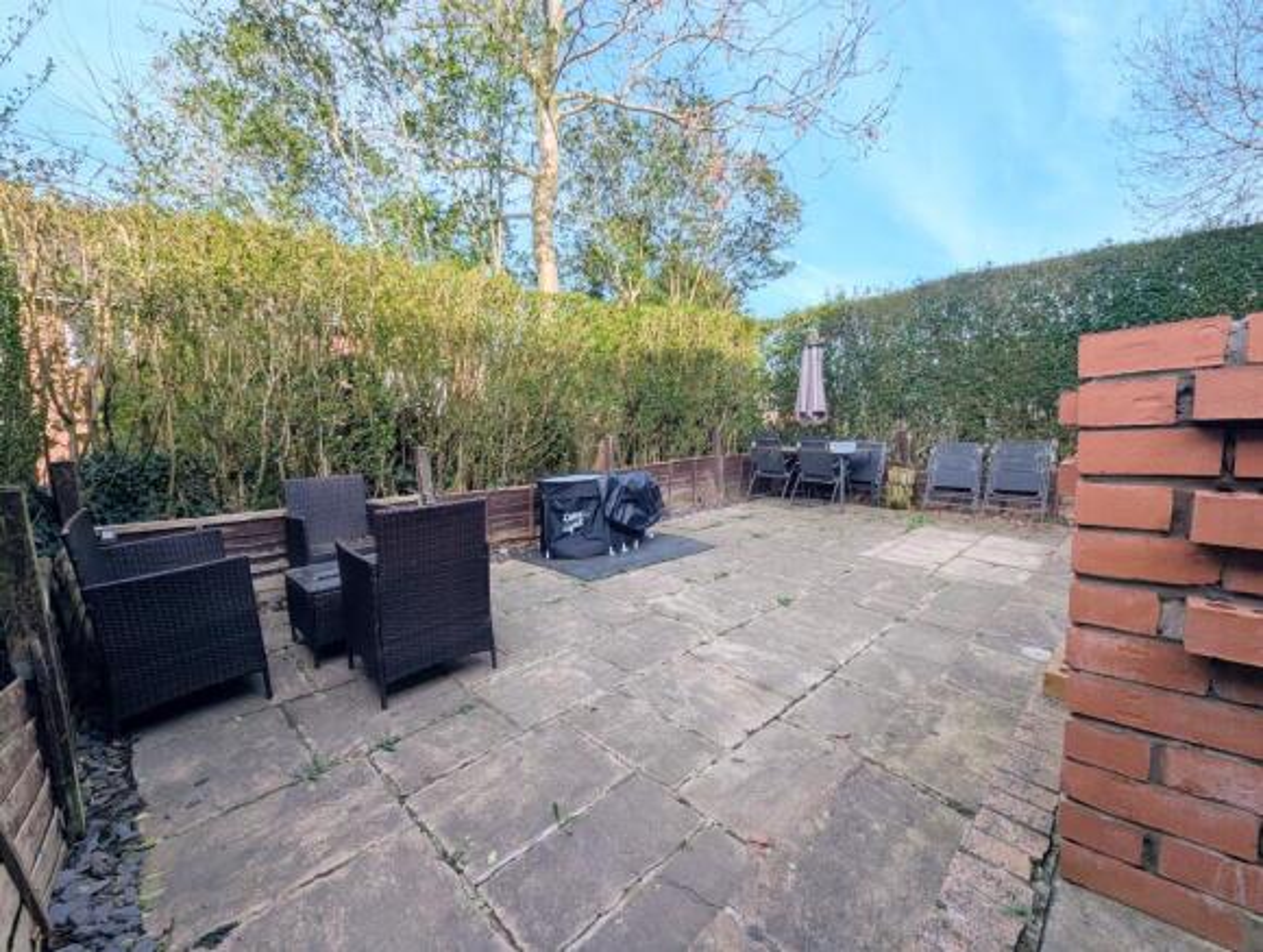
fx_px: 475
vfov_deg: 90.1
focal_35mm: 13
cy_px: 476
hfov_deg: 106.1
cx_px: 632
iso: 47
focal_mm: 1.95
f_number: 2.2
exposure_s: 1/808
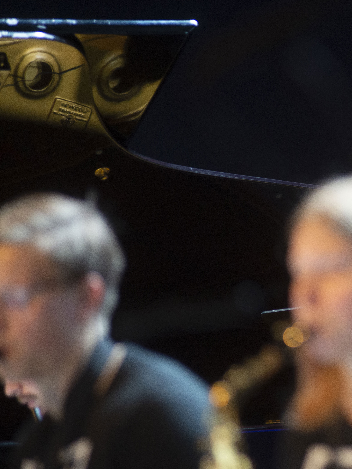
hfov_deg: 4.1
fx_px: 4854
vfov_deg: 5.5
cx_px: 432
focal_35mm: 358
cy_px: 228
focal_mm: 200
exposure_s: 1/200
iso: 1600
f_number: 2.8
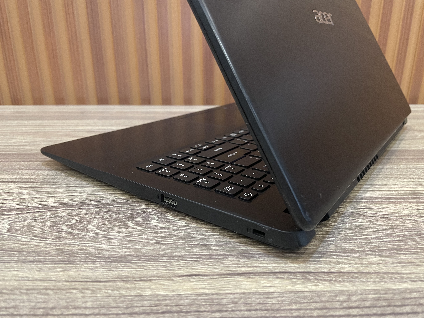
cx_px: 212
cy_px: 159
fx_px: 318
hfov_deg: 67.3
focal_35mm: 26
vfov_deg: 53.1
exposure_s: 1/50
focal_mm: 4.2
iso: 320
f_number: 1.6
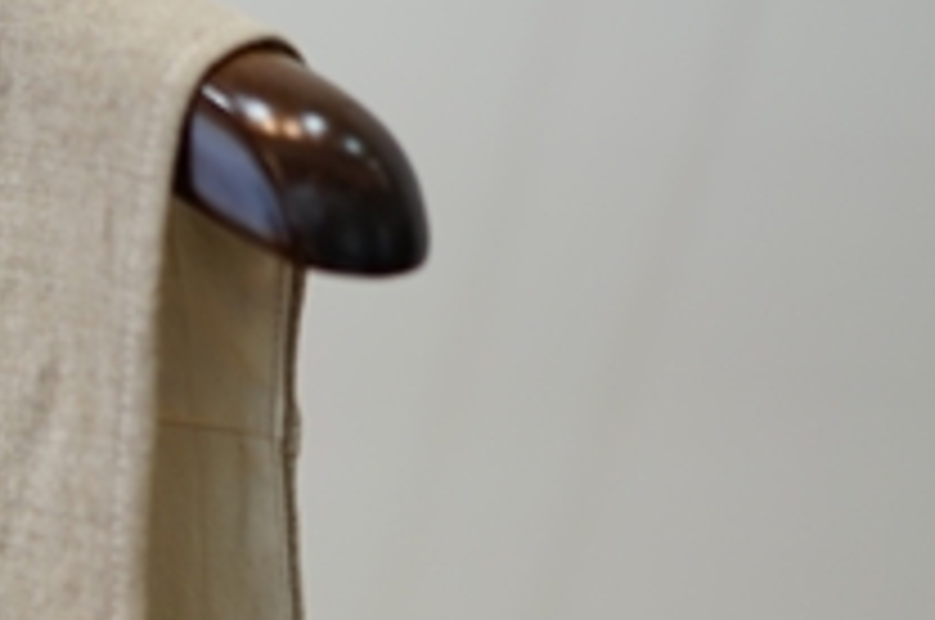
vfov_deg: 6.5
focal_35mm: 212
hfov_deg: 9.4
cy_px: 402
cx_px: -535
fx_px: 5498
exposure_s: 1/80
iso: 100
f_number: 1.8
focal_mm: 55
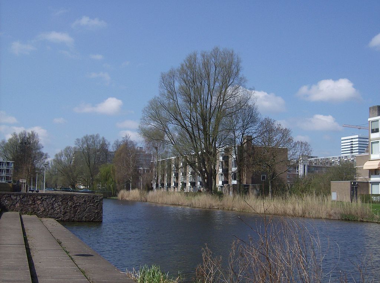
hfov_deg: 41.3
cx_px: 190
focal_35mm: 46
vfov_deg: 31.4
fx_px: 504
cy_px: 142
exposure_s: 1/828
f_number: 5.1
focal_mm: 7.7
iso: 100
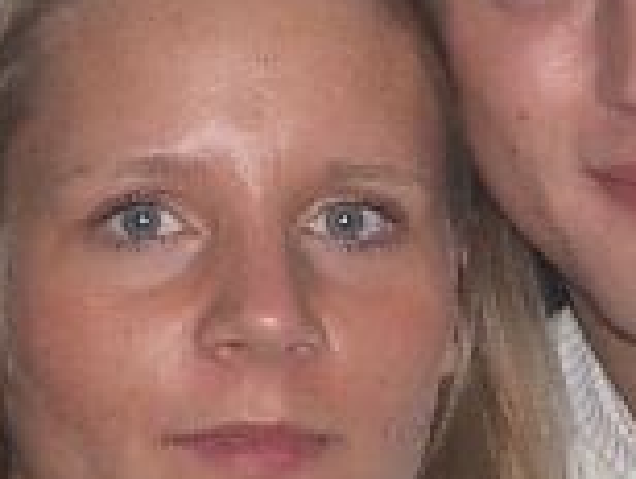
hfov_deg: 8.5
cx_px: 413
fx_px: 4269
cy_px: -78
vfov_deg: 6.4
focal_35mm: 232
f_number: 2.6
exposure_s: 1/40
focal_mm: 5.8
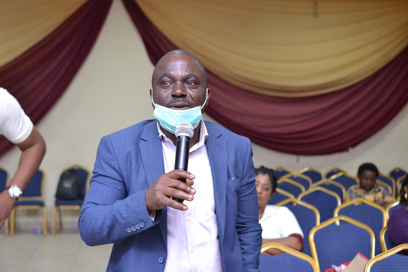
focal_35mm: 52
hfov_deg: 37.9
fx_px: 595
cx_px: 204
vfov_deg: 25.8
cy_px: 136
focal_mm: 35
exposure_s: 1/125
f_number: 2.2
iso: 1600
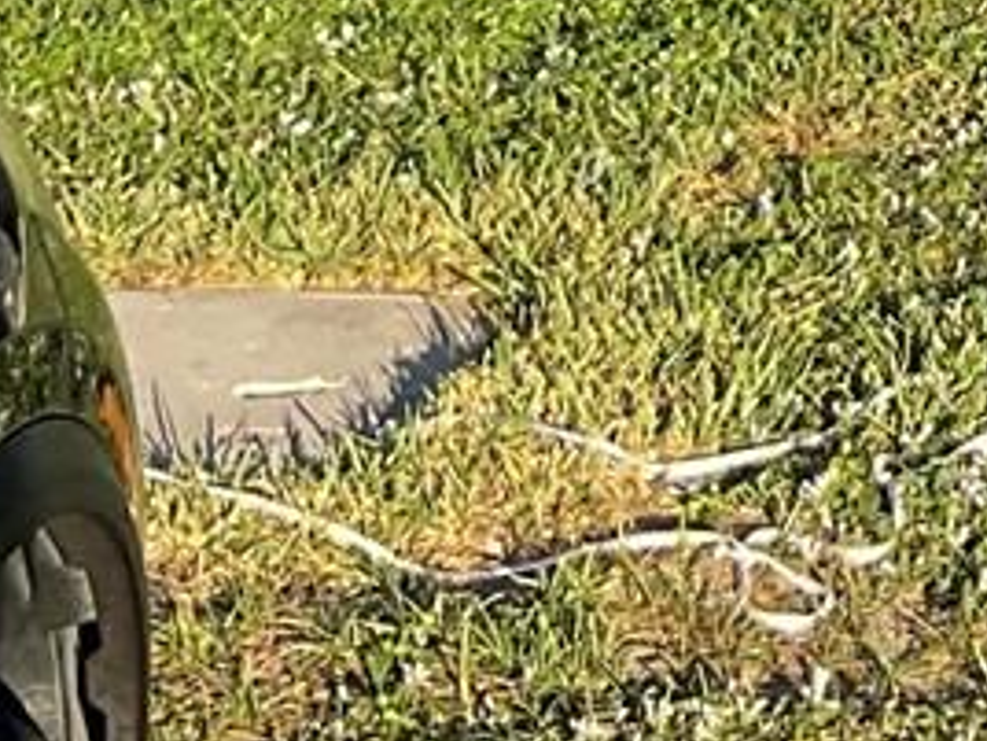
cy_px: -1375
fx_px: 4933
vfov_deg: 7.6
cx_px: 1852
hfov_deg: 10.6
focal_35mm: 173
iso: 16
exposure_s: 1/898
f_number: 1.8
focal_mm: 3
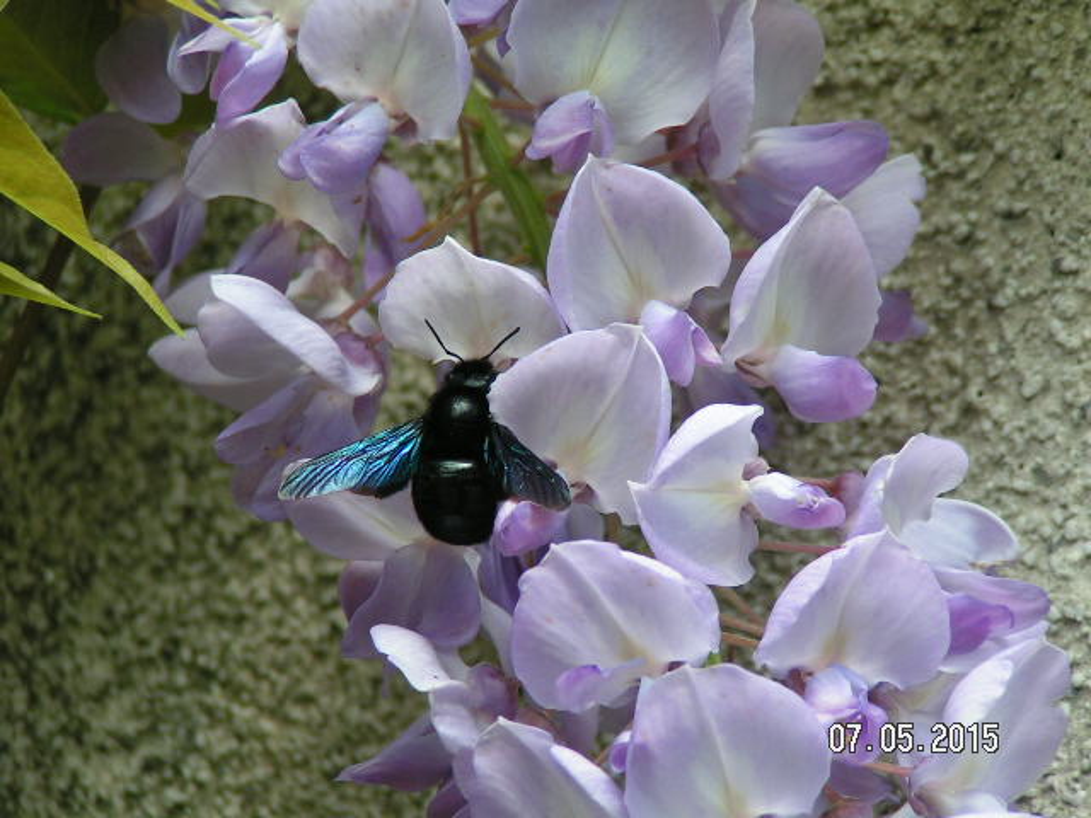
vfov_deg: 6.9
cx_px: 546
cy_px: 409
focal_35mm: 216
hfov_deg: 9.2
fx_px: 6808
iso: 80
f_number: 3.5
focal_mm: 33
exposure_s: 1/250
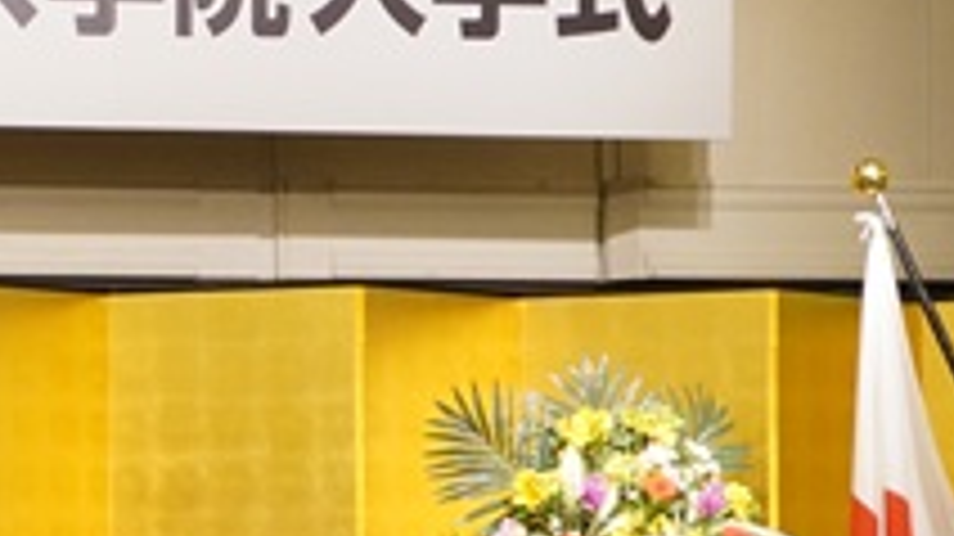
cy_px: 572
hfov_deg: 8.8
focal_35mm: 239
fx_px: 6039
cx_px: -495
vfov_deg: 5.1
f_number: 5.6
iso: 1600
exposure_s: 1/60
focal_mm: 43
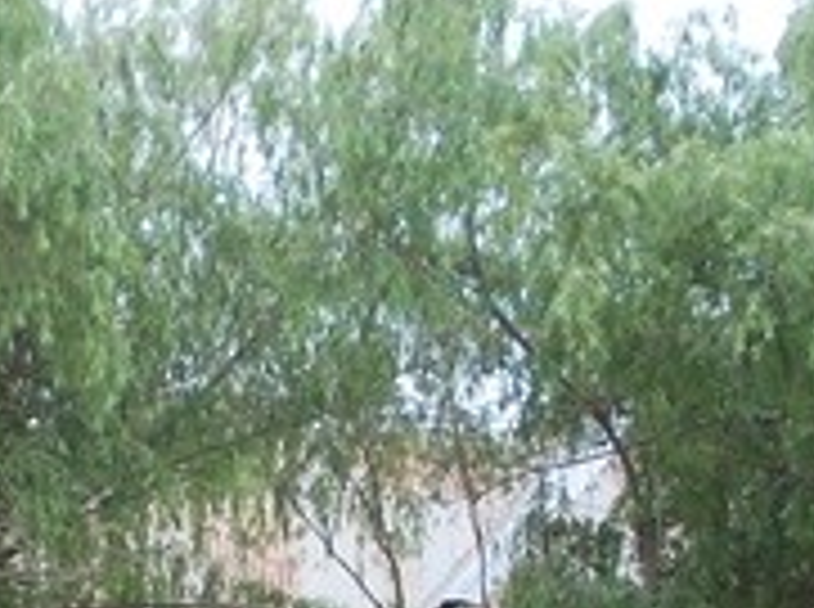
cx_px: 9
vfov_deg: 9.0
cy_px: 901
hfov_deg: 12.2
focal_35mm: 161
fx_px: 3778
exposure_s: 1/320
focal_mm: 5.3
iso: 80
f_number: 3.1
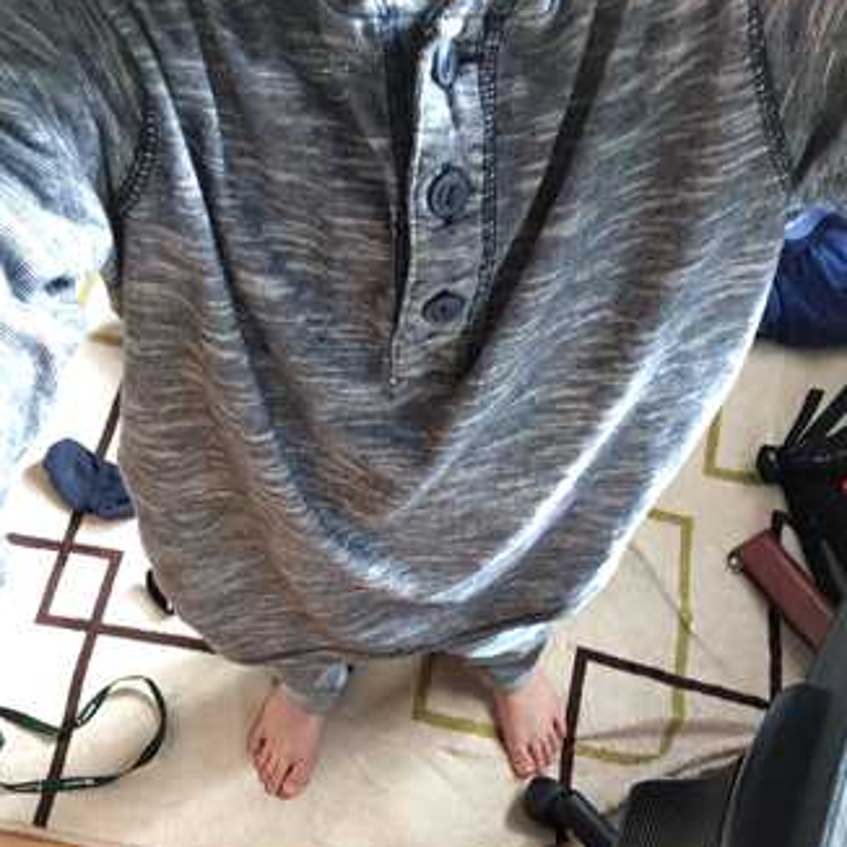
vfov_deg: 44.5
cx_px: 424
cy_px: 540
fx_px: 1024
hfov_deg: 44.9
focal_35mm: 37
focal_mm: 2.15
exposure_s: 1/30
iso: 200
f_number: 2.4
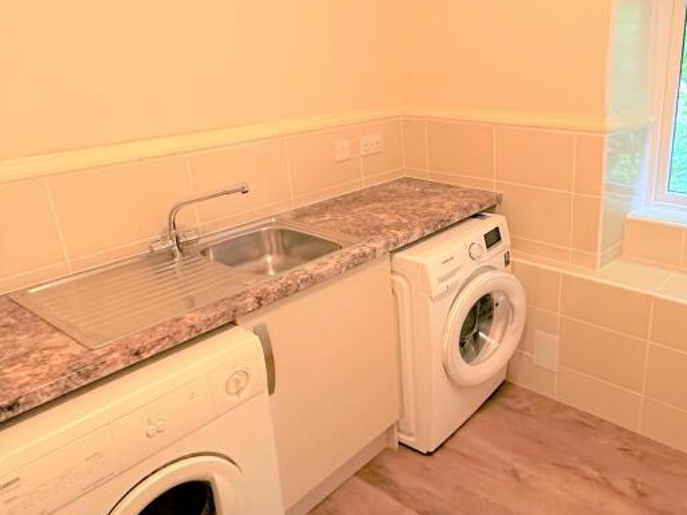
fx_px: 556
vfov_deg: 49.6
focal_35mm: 28
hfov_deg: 60.8
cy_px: 221
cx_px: 492
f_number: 2.2
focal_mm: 2.22
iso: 400
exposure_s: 1/60
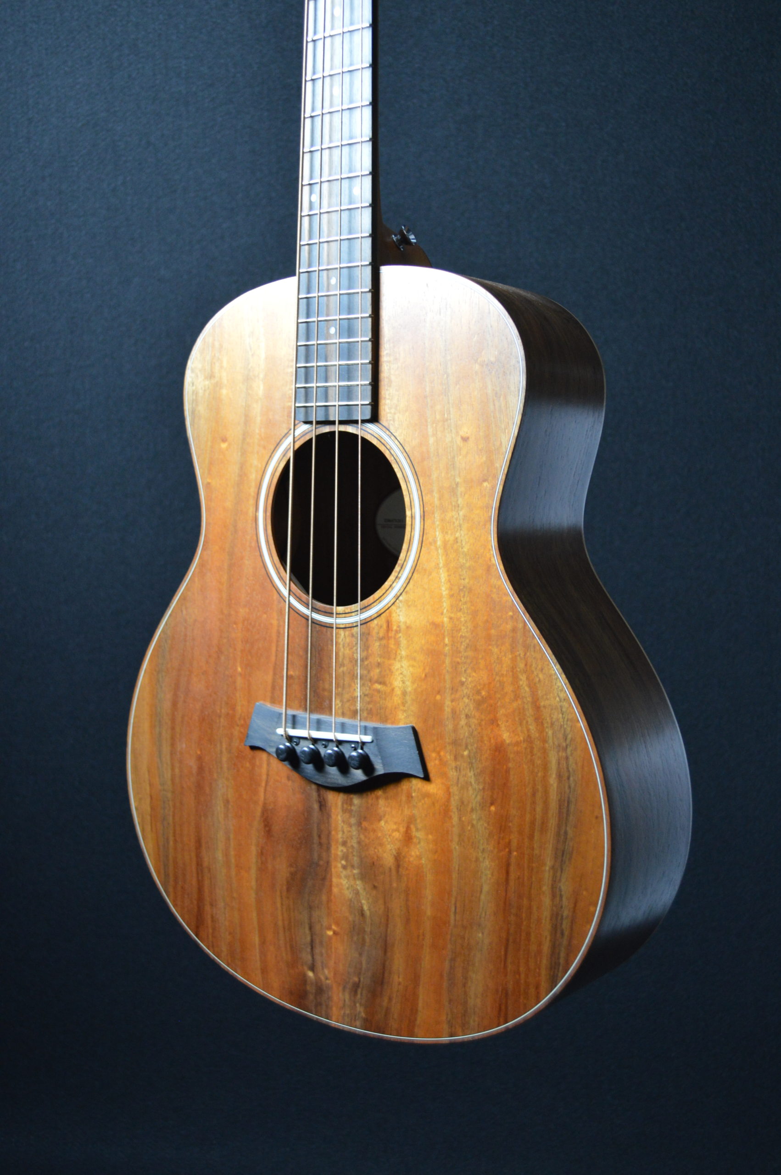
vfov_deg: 49.6
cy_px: 588
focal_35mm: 39
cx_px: 390
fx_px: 1271
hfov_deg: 34.1
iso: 1100
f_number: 4.2
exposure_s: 1/15
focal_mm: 26
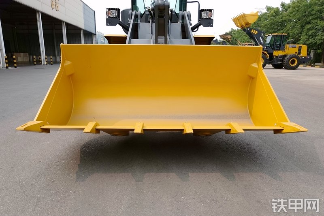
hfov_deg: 73.8
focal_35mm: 24
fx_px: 216
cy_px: 108
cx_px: 162
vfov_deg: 53.1
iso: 100
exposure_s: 1/640
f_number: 3.5
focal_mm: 16
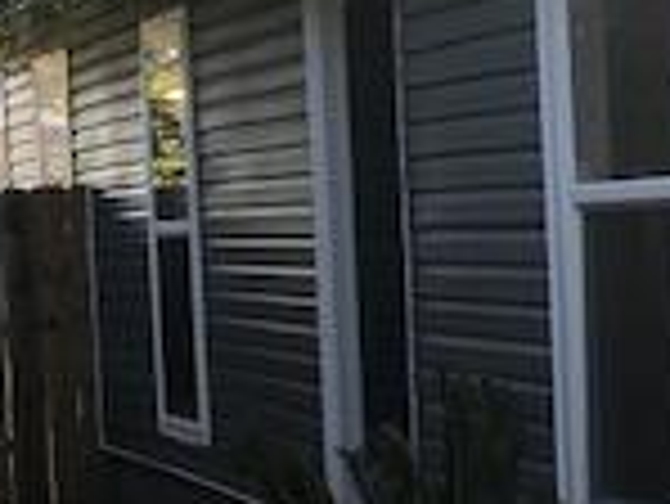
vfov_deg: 12.3
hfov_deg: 15.0
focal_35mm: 120
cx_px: 1057
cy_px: 410
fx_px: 2324
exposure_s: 1/329
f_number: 1.8
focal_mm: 3.99
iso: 20
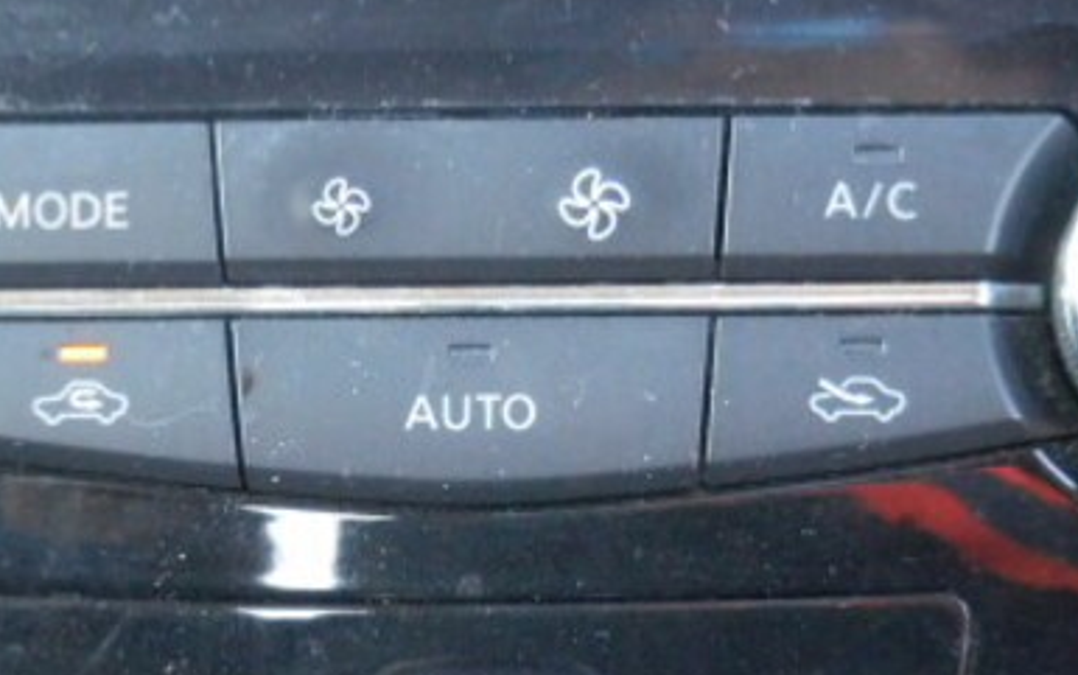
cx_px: 532
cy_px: 457
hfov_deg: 13.6
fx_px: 4526
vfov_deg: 8.5
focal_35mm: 154
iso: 800
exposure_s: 1/30
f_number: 4.7
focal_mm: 12.6
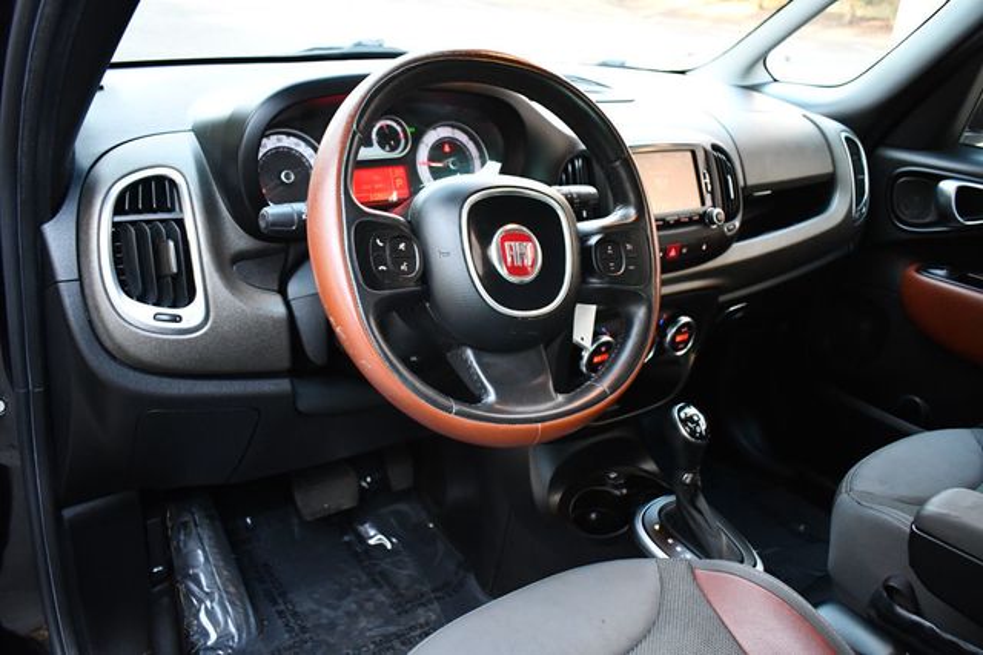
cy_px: 328
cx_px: 492
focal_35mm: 30
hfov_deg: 62.0
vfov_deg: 43.6
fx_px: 819
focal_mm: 20
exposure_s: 1/125
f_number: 3.5
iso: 3200
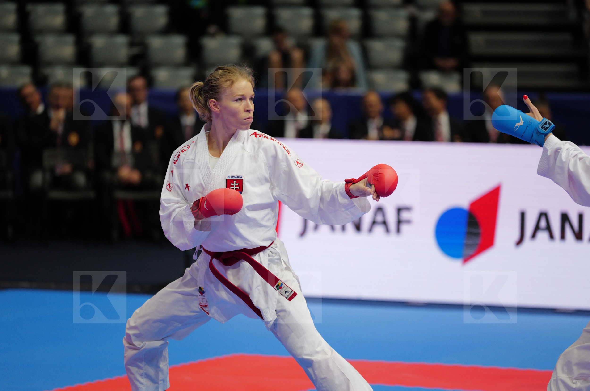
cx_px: 295
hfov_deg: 11.6
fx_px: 2912
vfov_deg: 7.7
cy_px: 196
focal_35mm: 178
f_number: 2.8
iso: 1600
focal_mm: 178
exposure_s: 1/1000
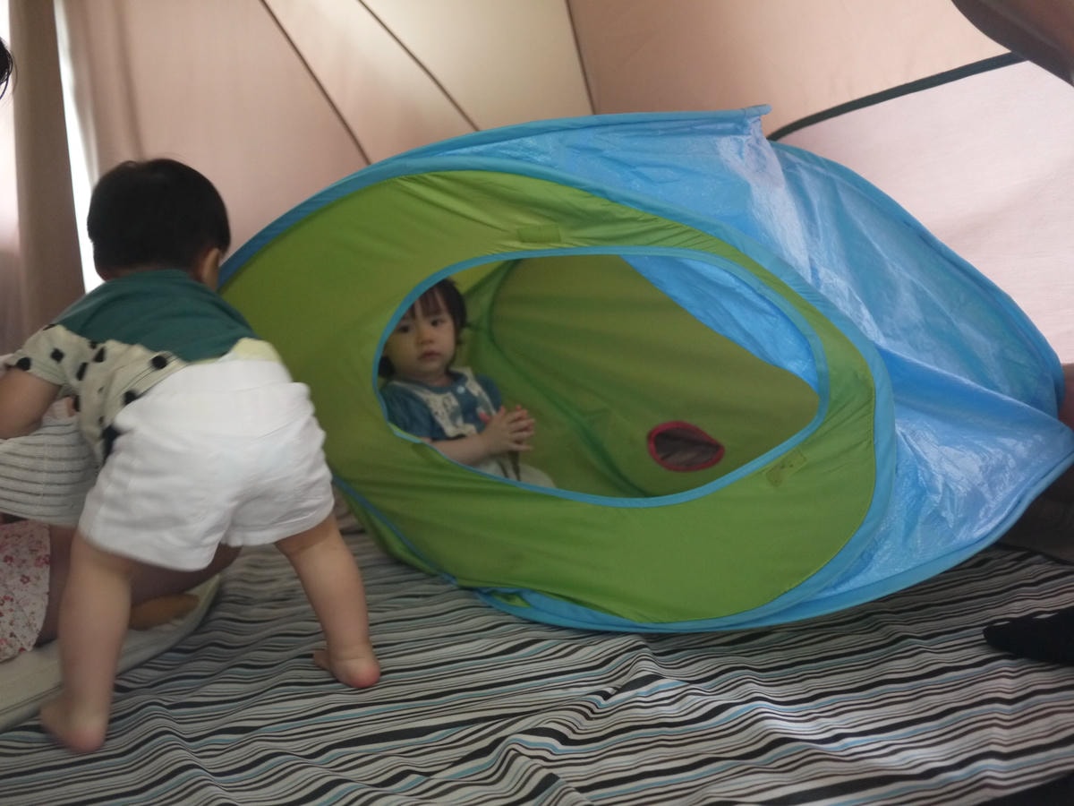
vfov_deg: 36.0
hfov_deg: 46.8
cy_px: 403
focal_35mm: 40
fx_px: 1241
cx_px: 537
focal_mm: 20
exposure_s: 1/80
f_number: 1.7
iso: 800
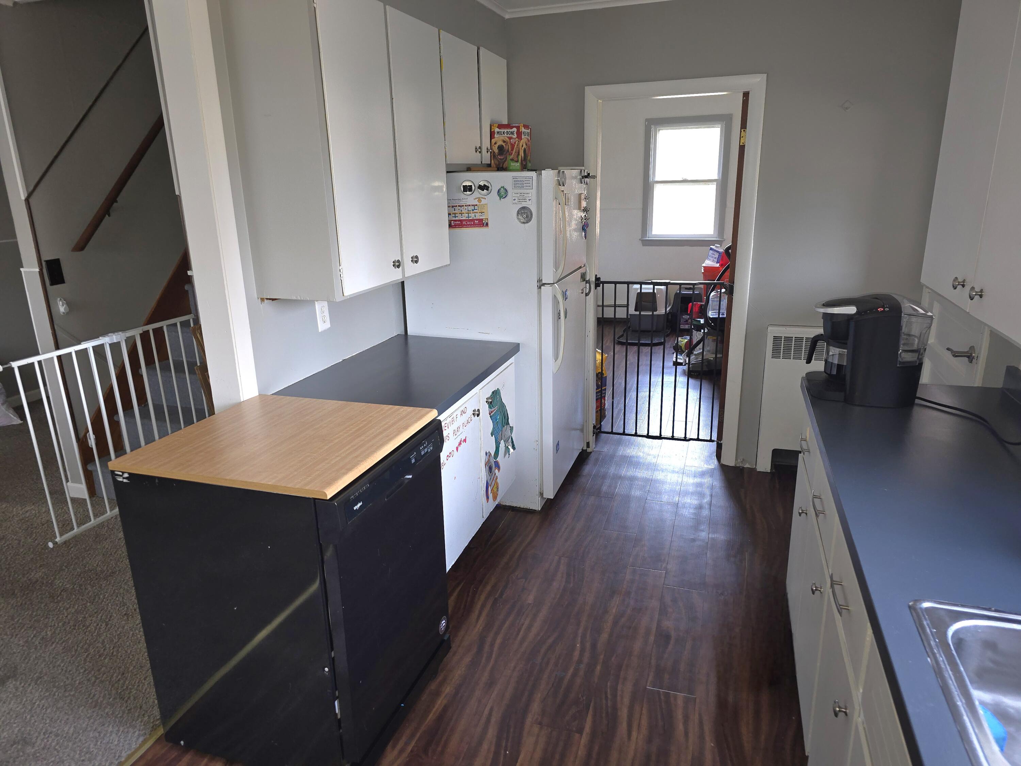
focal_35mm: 23
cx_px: 510
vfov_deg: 58.9
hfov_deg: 73.9
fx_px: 678
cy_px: 383
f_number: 1.7
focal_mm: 6.3
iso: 100
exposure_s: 1/30
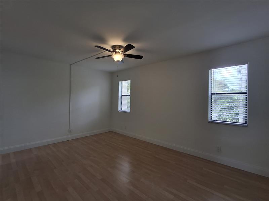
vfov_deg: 78.1
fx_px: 124
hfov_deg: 94.5
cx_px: 134
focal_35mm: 16
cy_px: 100
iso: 40
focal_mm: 1.64
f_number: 2.2
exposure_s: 1/137
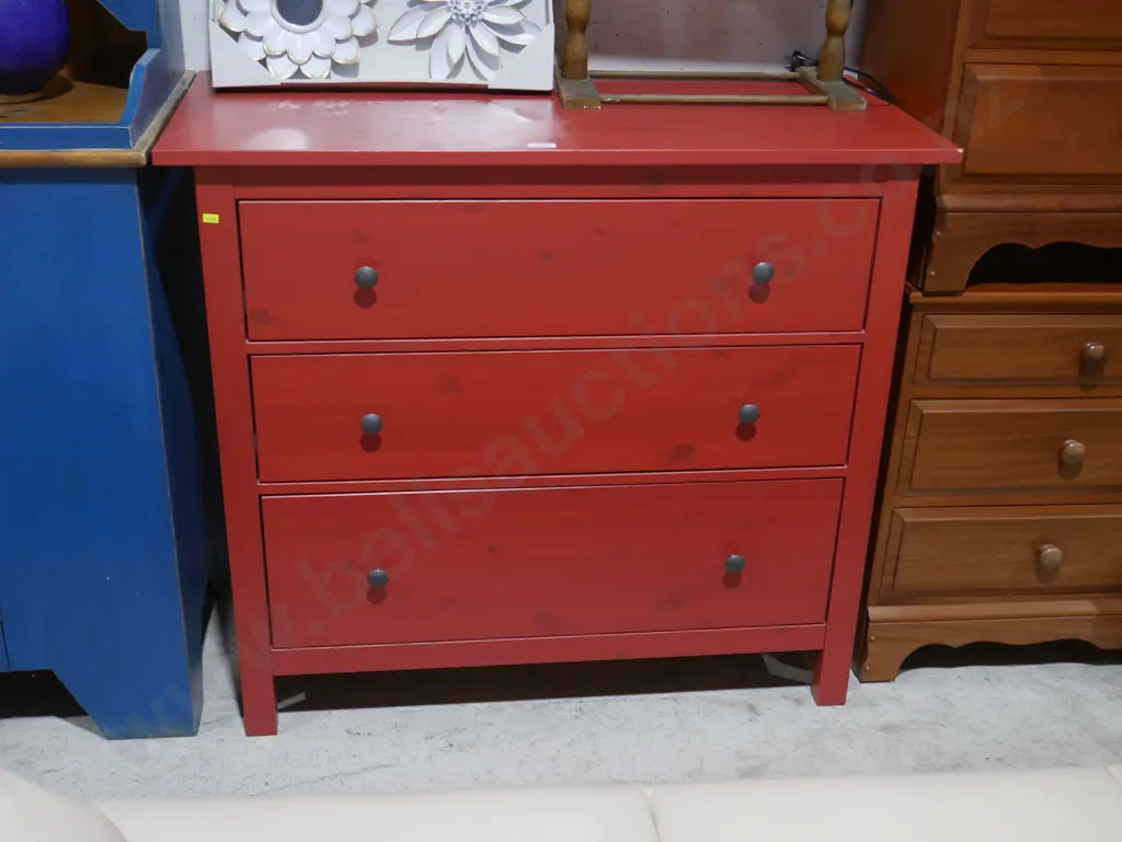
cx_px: 561
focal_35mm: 42
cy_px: 421
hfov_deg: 44.8
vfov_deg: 34.4
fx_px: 1362
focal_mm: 21
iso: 400
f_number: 4.6
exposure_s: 1/60
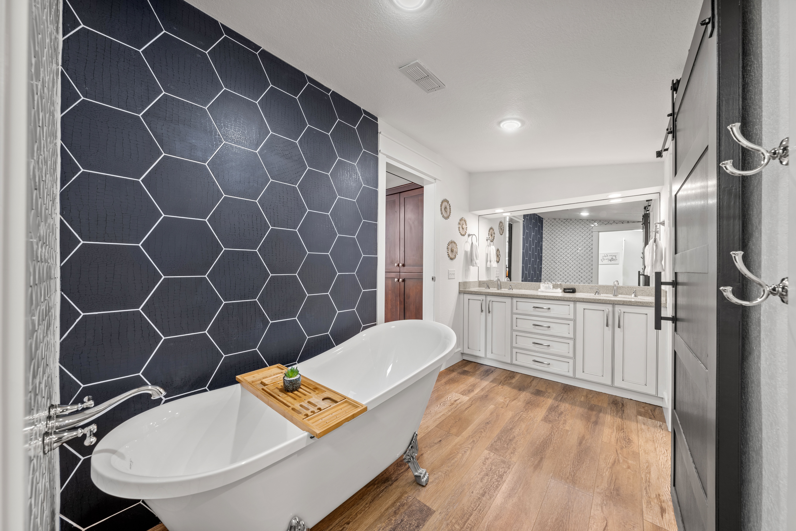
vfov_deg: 90.0
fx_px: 265
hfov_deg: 112.6
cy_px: 266
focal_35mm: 12
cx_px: 398
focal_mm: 12
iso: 100
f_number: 7.1
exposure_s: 1/5
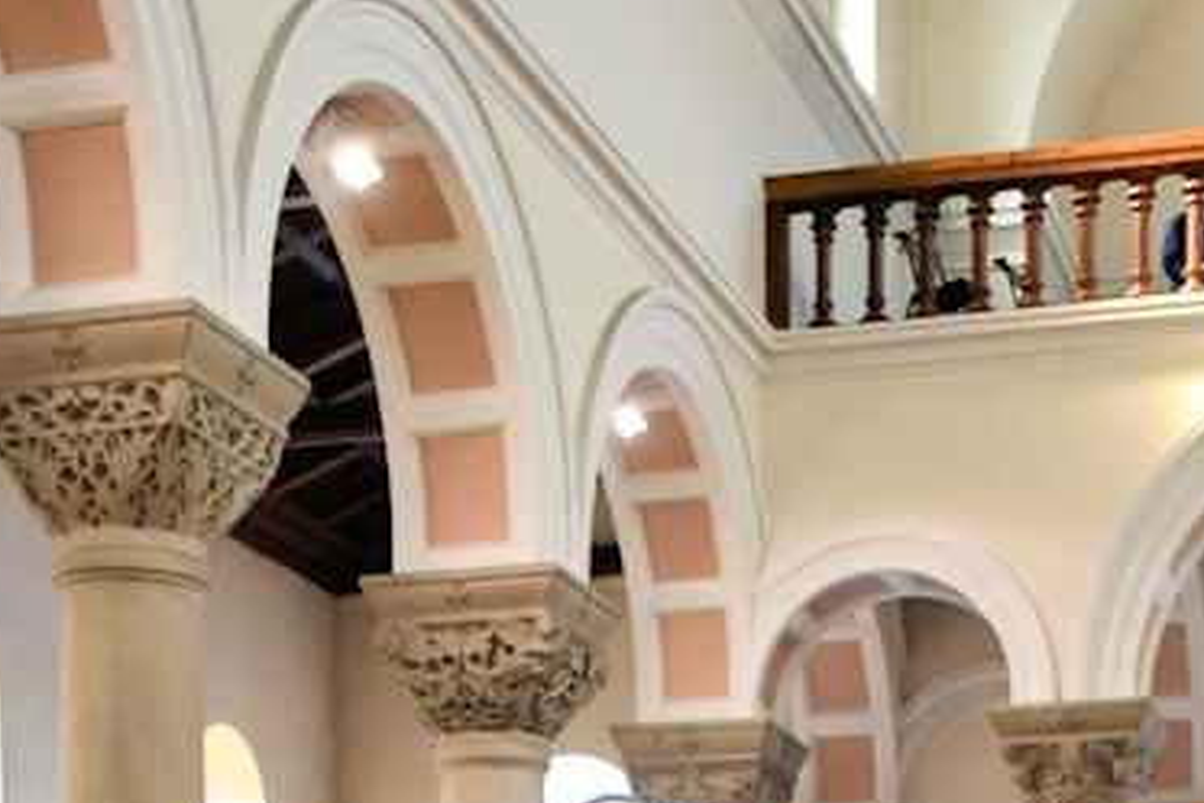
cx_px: 725
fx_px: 2909
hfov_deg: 23.3
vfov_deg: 14.0
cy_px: 1447
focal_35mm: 87
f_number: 3.5
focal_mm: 18
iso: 1800
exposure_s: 1/125
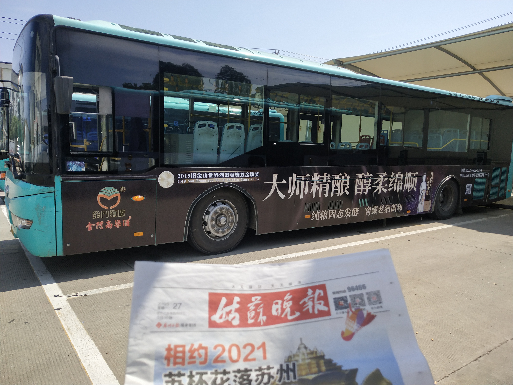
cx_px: 256
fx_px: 445
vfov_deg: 46.8
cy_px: 192
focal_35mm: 30
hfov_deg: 60.0
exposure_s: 1/2554
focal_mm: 3.95
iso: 92
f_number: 1.8
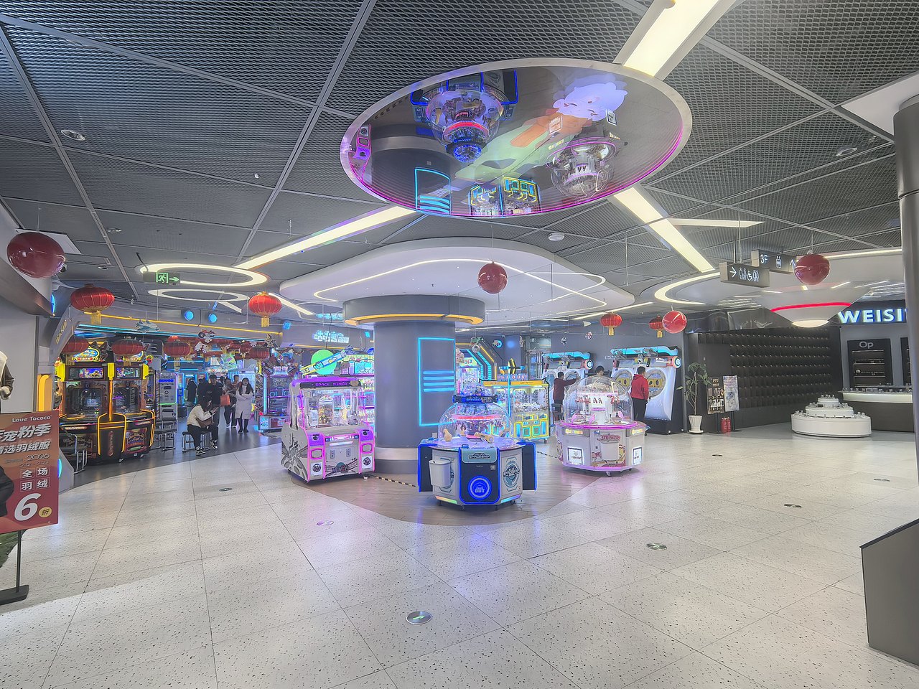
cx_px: 460
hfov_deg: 87.8
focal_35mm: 18
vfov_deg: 71.6
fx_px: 478
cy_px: 344
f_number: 2.2
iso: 64
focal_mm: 1.95
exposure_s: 1/100
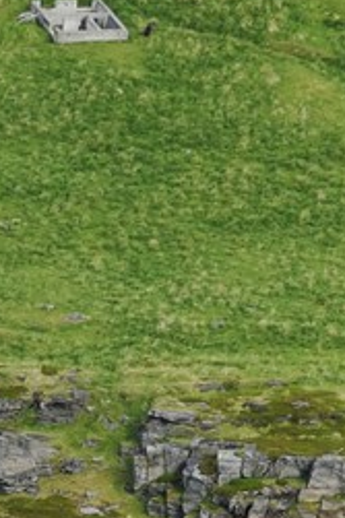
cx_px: -430
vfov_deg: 1.6
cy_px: 1096
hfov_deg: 1.1
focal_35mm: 1289
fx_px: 18556
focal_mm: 135
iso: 100
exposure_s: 1/1000
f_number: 2.8
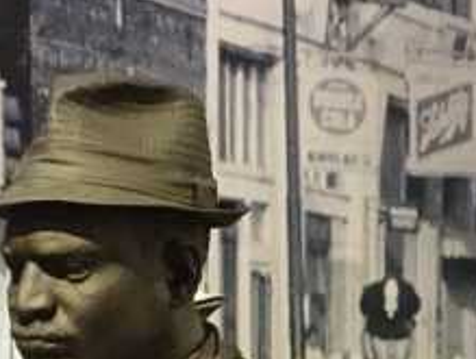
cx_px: 245
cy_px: 753
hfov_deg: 8.0
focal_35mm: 246
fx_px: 3388
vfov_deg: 5.9
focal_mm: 6.37
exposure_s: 1/15
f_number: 4
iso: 800
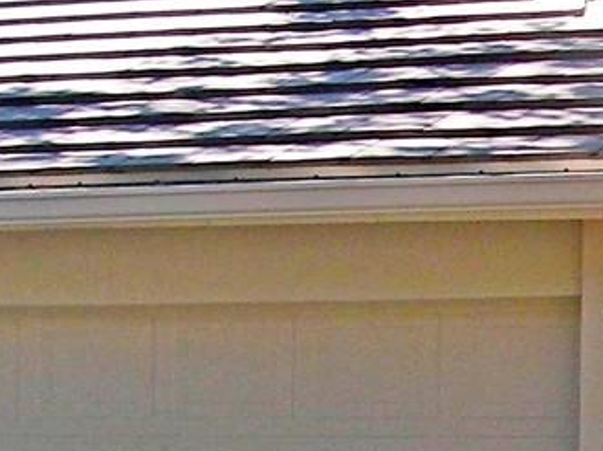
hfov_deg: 10.5
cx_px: 717
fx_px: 3219
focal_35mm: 185
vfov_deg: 8.0
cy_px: 490
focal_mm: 6.3
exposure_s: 1/200
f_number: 3.3
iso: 64
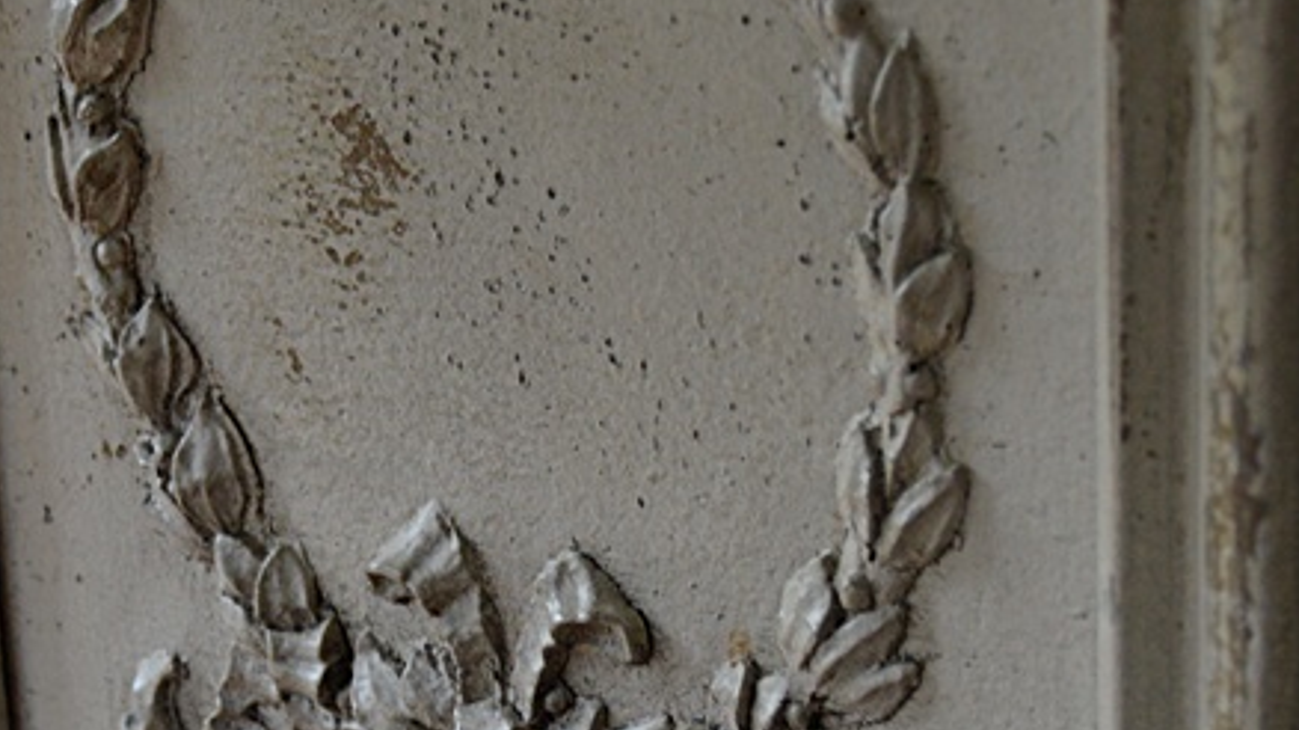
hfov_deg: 17.5
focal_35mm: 122
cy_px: 500
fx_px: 4201
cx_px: 371
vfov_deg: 9.9
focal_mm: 34
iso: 560
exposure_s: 1/60
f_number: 4.5
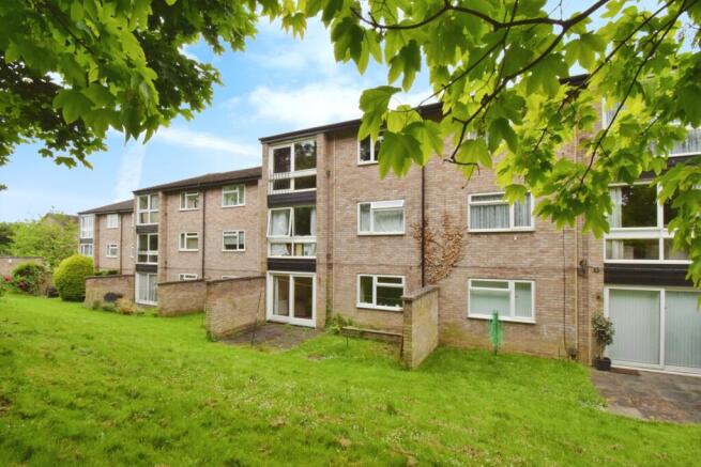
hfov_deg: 100.4
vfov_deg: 77.4
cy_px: 234
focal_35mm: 15
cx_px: 350
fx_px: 292
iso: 1000
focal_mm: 10
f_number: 20
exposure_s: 1/80
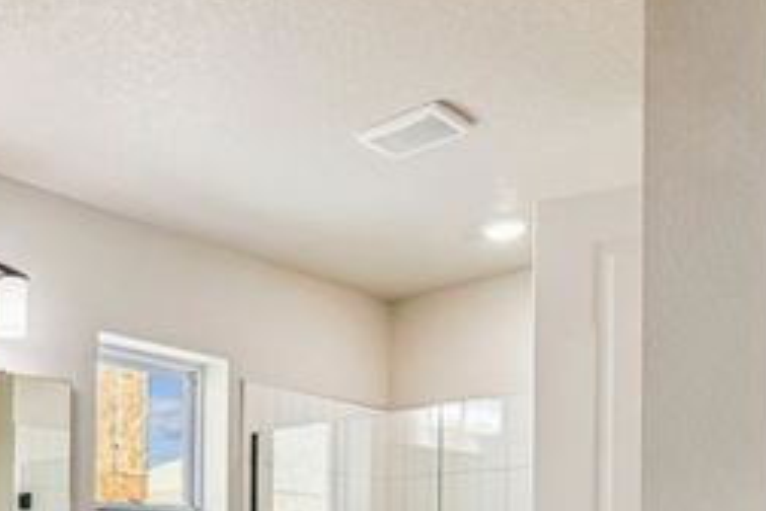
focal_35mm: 42
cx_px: -41
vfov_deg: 28.7
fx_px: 894
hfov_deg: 39.5
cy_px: 573
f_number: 7.1
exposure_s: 1/25
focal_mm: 10
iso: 100
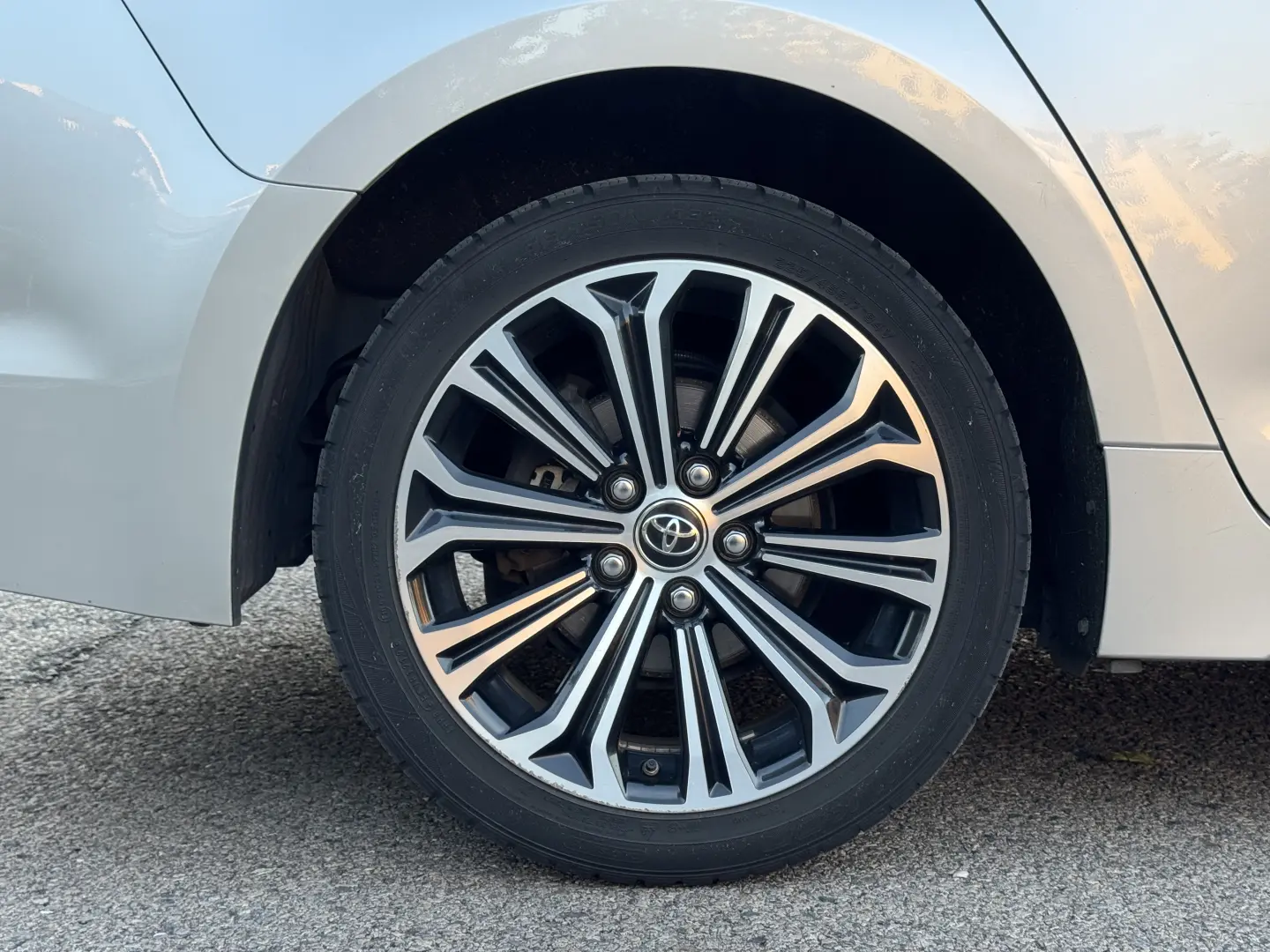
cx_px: 635
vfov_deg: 30.3
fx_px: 1761
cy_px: 476
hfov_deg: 39.7
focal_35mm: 48
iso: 80
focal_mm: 6.76
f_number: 1.78
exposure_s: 1/121
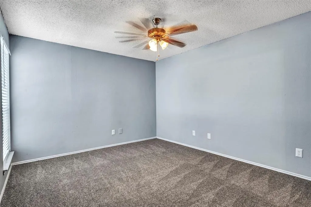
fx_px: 156
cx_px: 156
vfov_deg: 67.4
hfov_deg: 90.0
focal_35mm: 18
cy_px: 104
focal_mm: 18
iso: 320
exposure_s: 1/25
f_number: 7.1
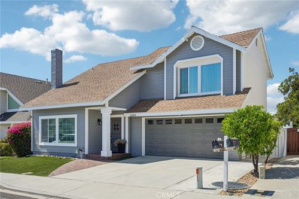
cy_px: 100
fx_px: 257
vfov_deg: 42.3
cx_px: 150
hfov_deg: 60.3
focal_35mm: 31
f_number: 8
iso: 125
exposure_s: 1/640
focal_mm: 31
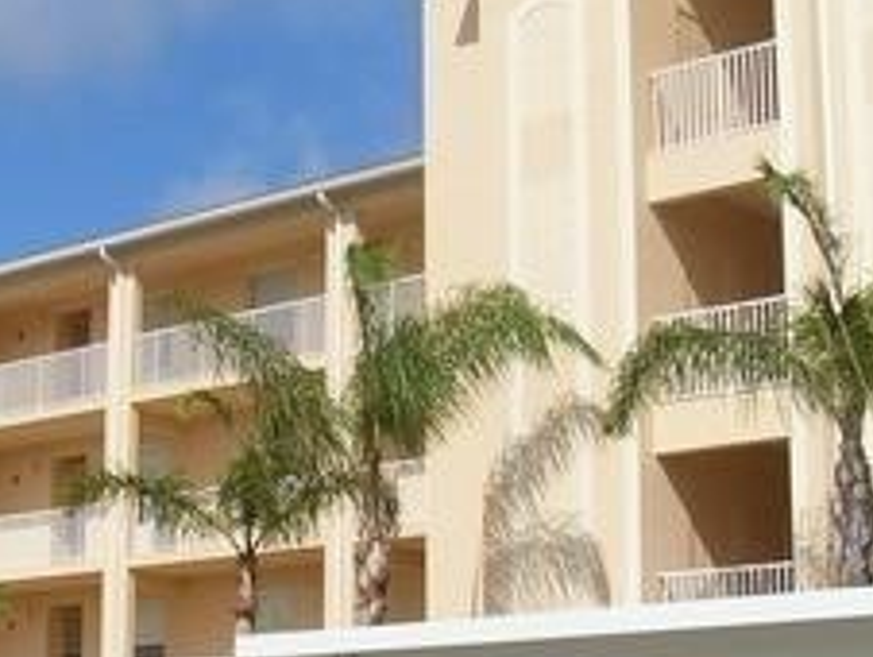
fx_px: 2171
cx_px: 297
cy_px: 475
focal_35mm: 86
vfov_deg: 17.1
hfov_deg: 22.6
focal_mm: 6.3
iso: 80
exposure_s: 1/500
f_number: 7.7
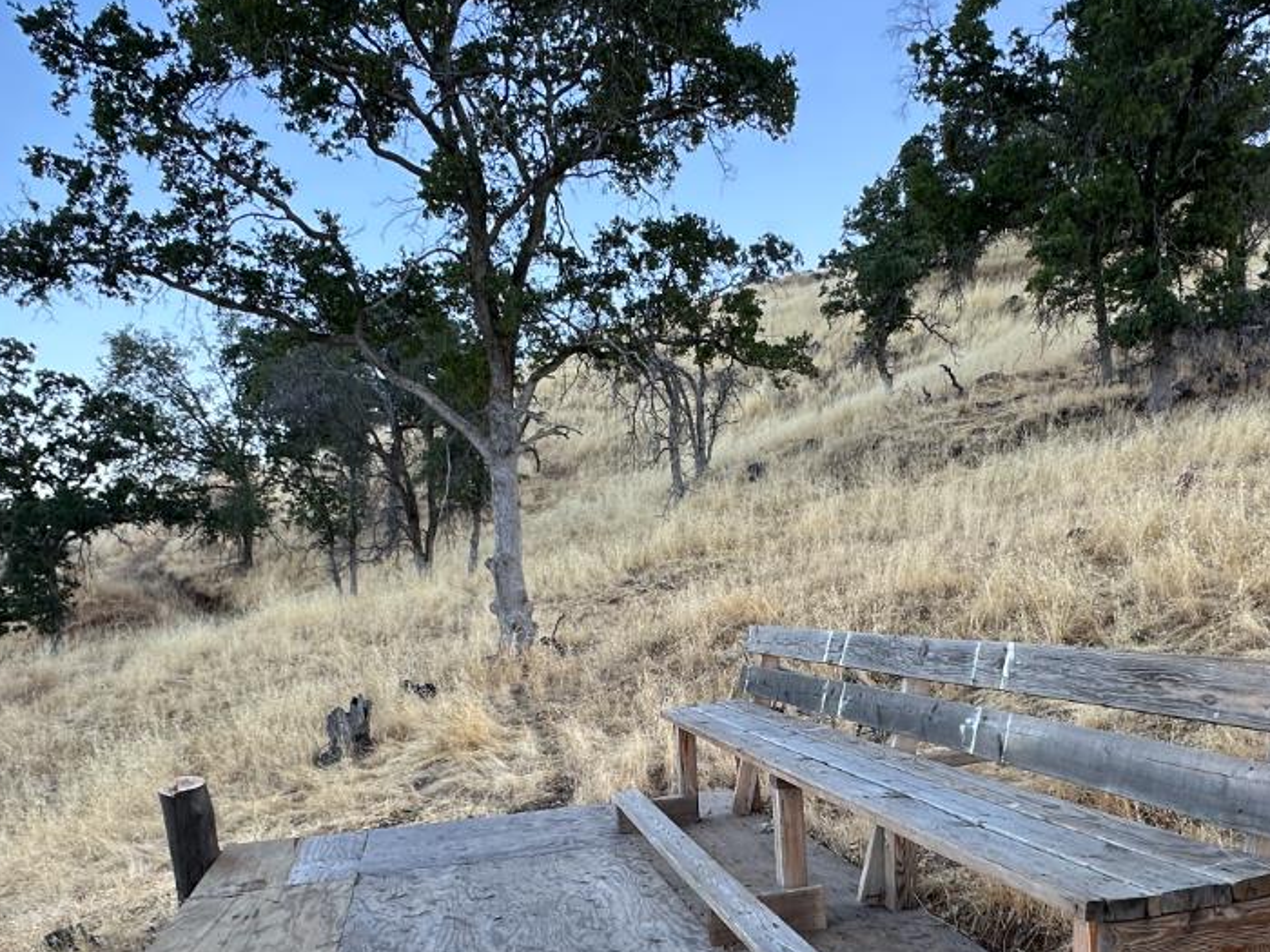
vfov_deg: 45.5
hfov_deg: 59.9
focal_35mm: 30
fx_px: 1101
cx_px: 693
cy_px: 688
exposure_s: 1/151
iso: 40
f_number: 2.2
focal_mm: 2.22
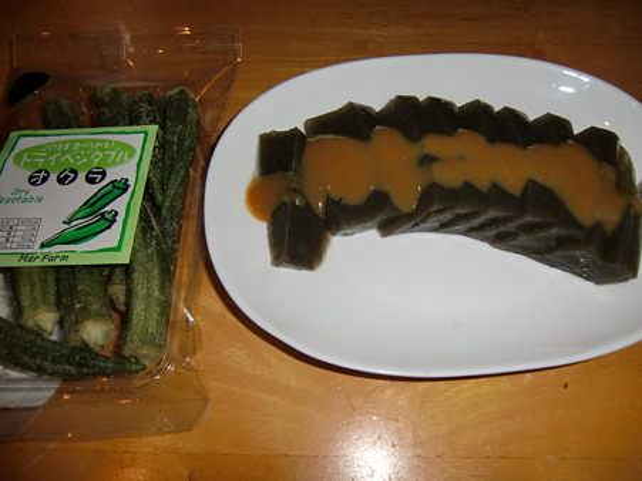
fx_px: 445
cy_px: 240
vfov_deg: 56.8
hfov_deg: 71.6
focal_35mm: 24
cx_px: 321
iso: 64
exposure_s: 1/25
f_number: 3.2
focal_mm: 4.3
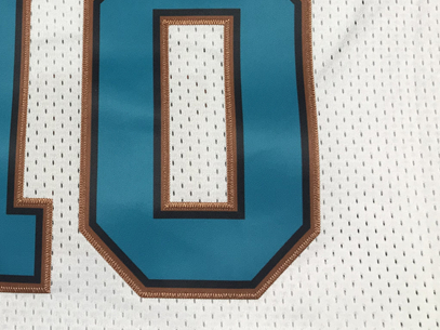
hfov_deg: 34.2
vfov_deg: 25.8
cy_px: 39
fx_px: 699
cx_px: 110
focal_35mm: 55
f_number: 1.8
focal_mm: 3.99
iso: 32
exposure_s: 1/100
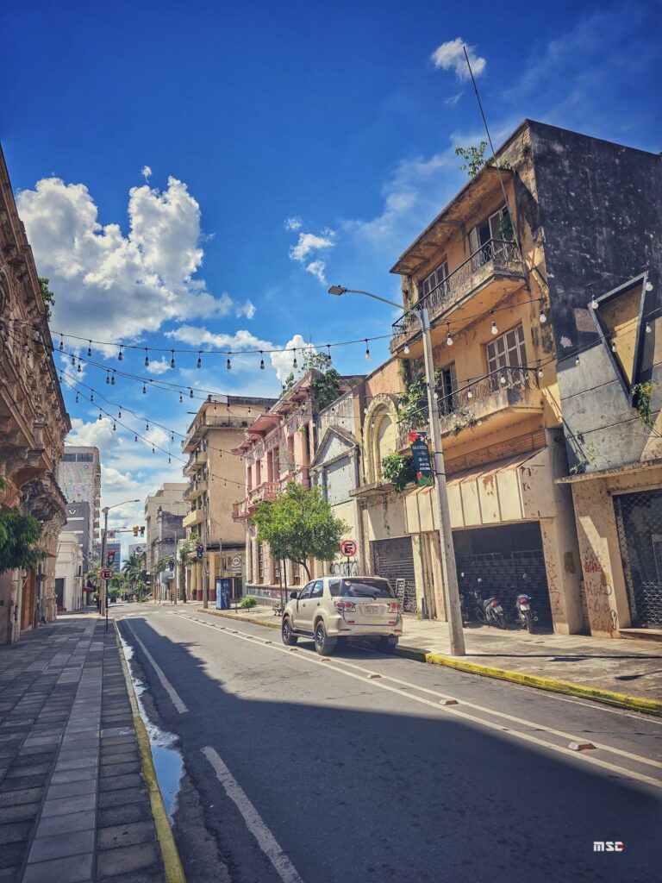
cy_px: 442
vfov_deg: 73.9
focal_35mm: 23
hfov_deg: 58.9
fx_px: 586
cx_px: 331
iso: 12
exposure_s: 1/1111
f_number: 1.7
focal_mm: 6.3
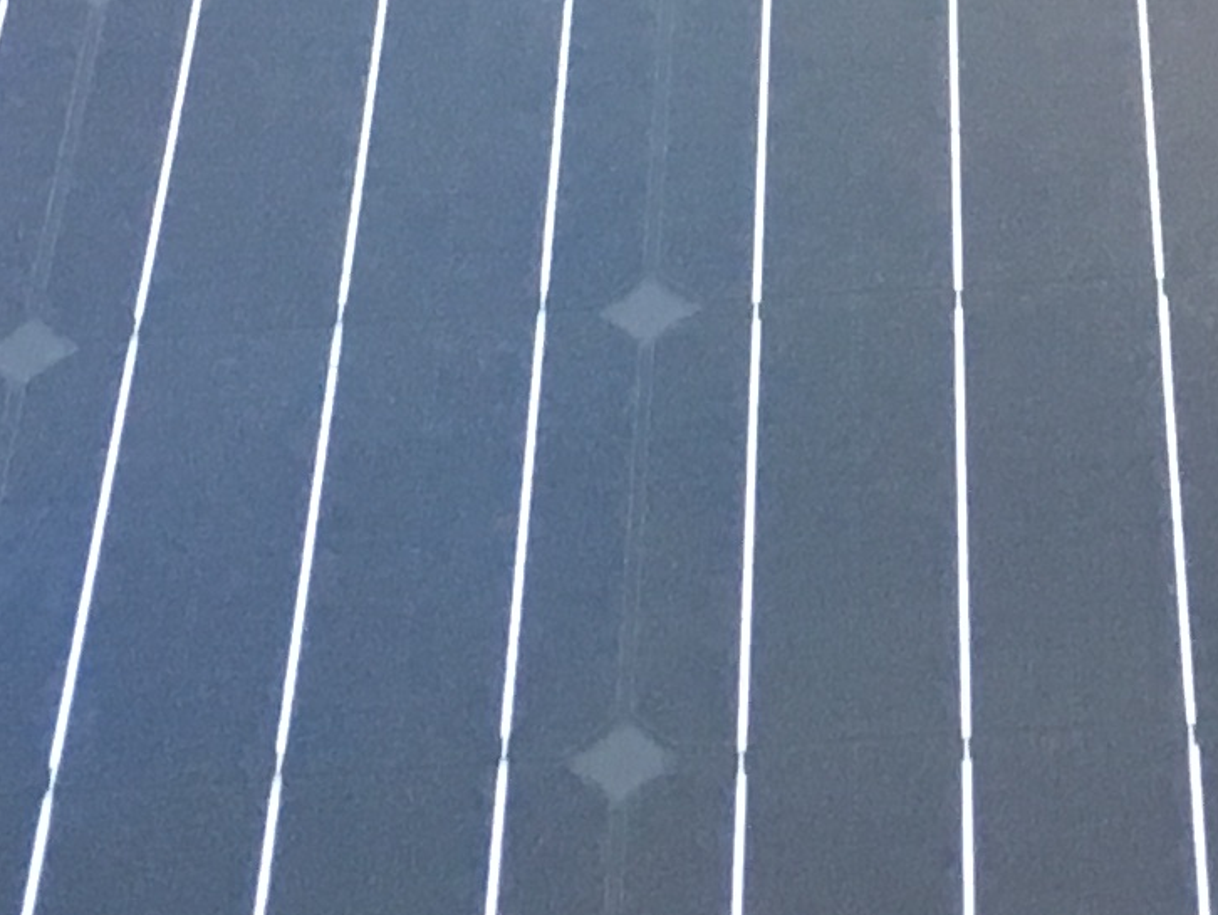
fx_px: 5667
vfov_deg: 8.4
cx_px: 1201
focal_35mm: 161
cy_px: -1276
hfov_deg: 12.1
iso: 40
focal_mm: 4.15
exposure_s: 1/33
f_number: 2.2
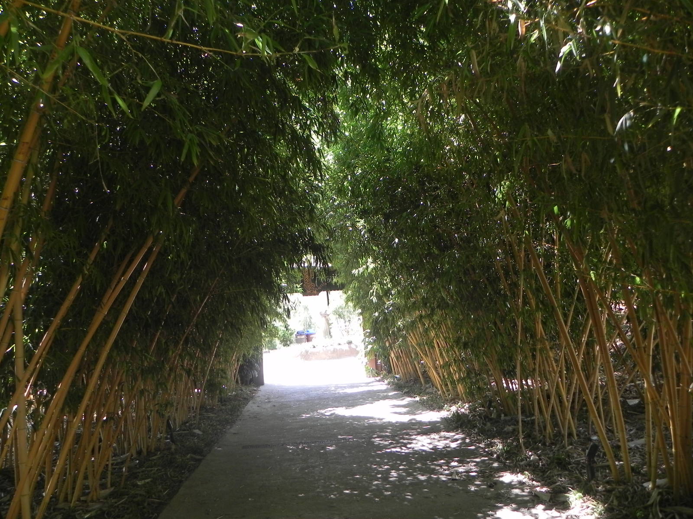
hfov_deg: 67.3
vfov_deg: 53.1
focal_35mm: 26
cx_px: 346
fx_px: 521
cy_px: 260
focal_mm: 4.6
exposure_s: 1/80.2
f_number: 3.2
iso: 160
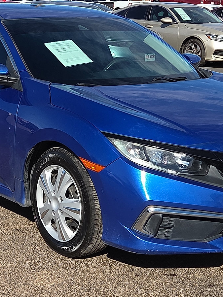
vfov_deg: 24.4
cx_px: 86
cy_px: 140
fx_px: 687
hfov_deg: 18.4
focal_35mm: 80
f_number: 1.8
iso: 77
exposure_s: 1/10000
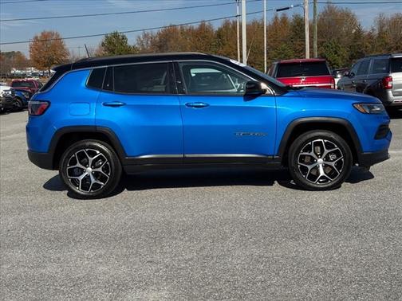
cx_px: 201
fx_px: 557
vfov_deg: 30.3
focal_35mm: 48
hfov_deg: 39.7
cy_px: 150
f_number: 1.78
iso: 64
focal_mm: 6.76
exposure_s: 1/5848
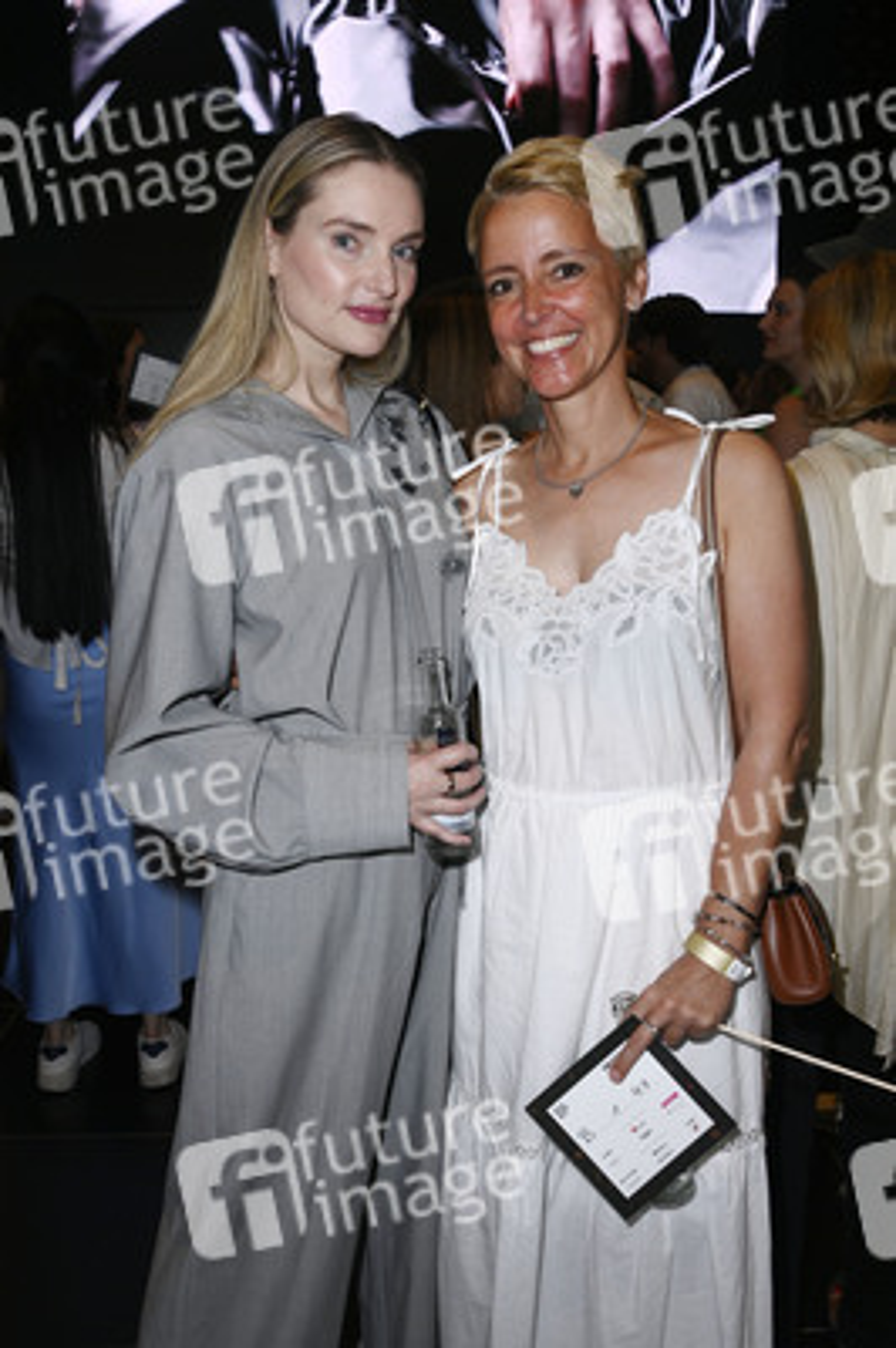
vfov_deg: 58.8
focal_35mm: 32
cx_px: 448
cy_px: 674
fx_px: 1197
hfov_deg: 41.0
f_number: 5.6
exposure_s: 1/250
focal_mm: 32
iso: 800
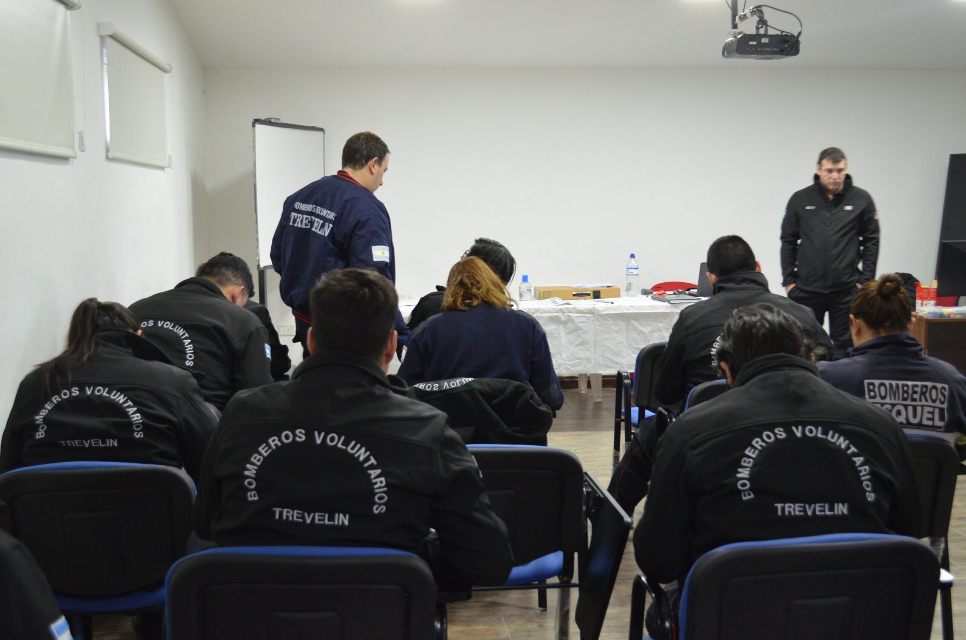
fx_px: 1205
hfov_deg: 43.7
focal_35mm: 45
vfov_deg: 29.7
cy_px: 320
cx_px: 483
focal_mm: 30
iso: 1600
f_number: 4.5
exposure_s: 1/30
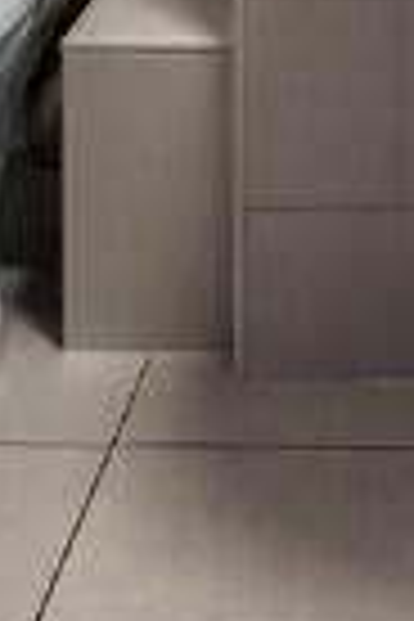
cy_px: -700
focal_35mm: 104
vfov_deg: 15.1
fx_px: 1794
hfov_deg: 12.7
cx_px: 567
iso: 400
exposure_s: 1.3
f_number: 8
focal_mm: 14
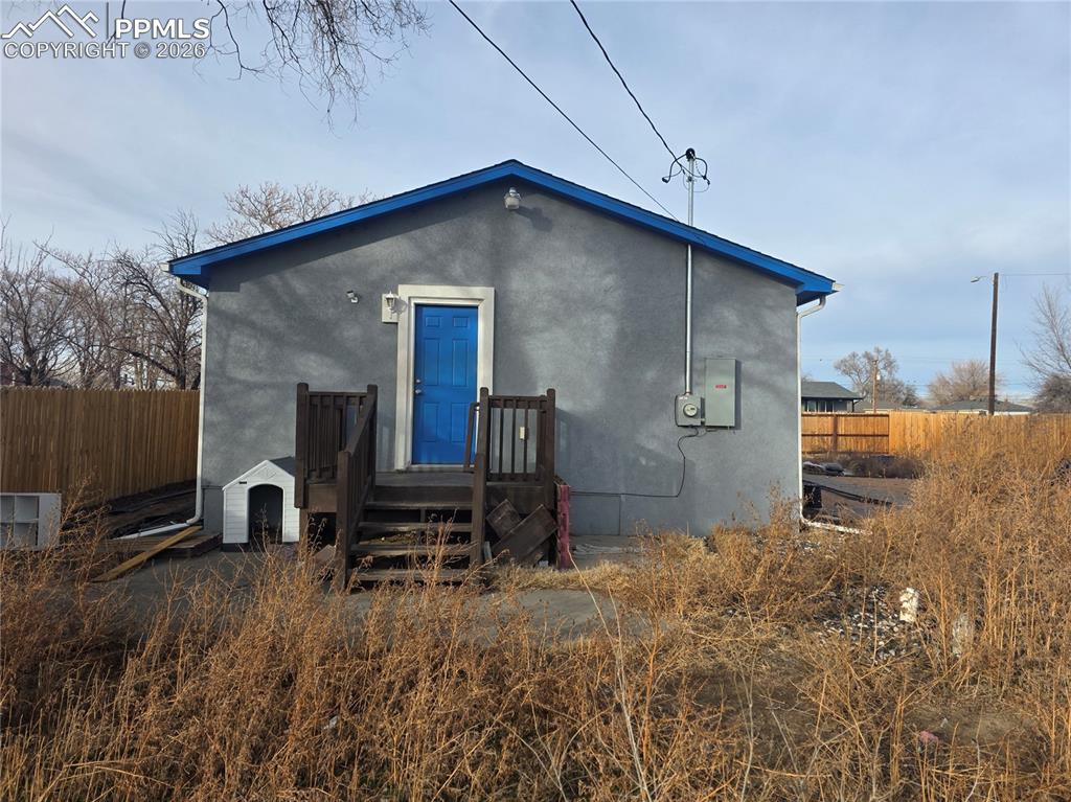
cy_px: 401
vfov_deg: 58.8
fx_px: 711
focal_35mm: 23
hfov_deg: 74.0
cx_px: 536
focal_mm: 6.3
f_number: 1.7
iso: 80
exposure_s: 1/3707
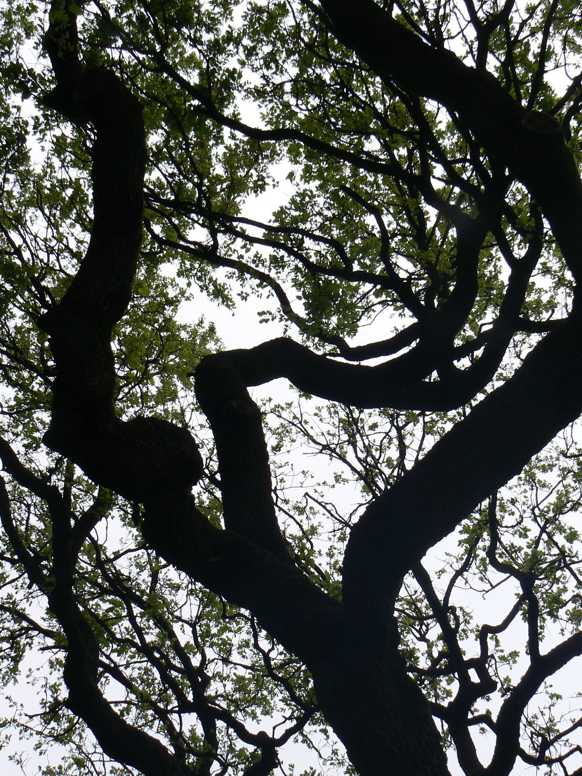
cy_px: 328
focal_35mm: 42
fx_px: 941
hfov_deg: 34.4
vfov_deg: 44.6
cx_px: 294
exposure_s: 1/400
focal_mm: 6
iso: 100
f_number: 8
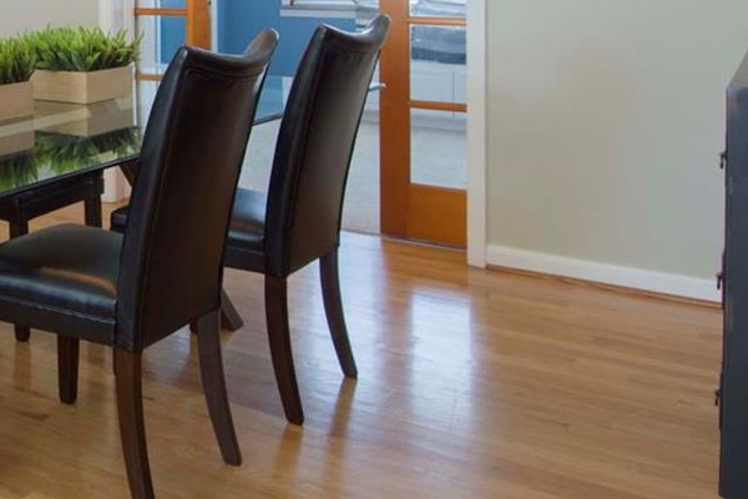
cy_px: -26
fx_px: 997
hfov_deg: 35.6
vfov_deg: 26.3
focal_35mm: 48
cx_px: -57
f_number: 8
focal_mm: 12
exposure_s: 1/20
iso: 360
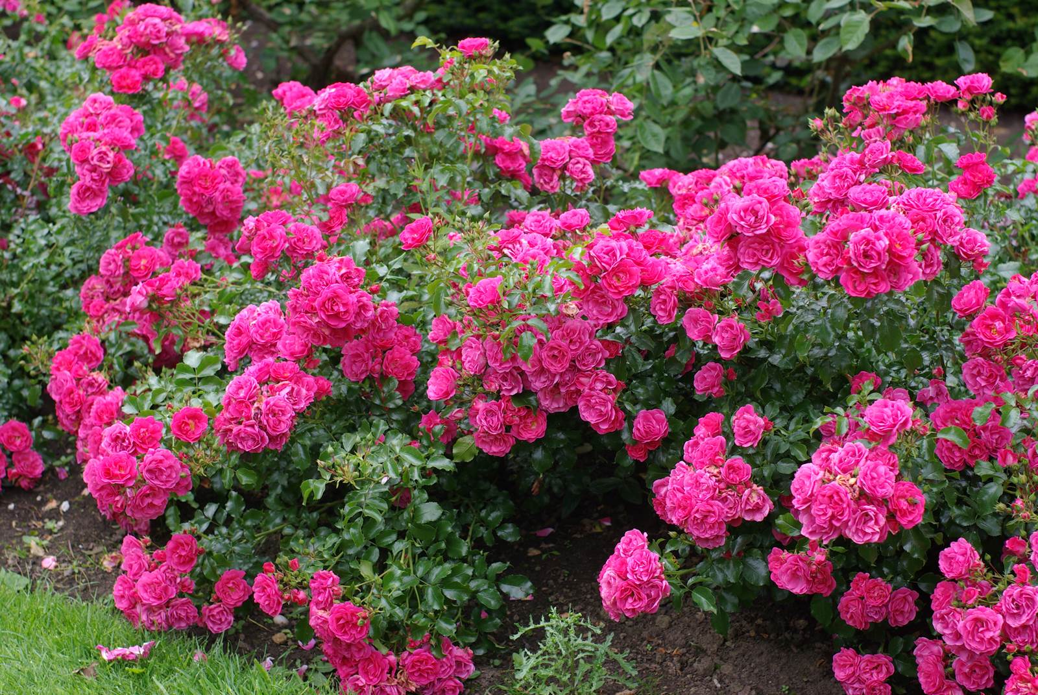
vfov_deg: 18.2
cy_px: 348
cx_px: 519
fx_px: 2165
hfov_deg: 27.0
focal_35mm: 75
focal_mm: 50
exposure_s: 1/125
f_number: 4
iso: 100
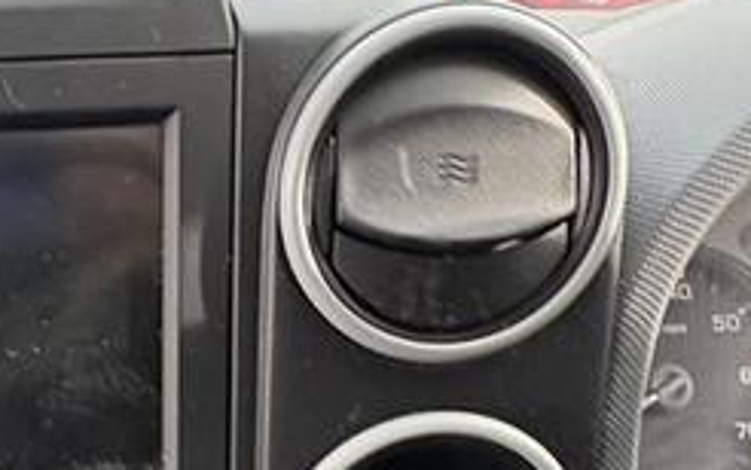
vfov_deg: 23.2
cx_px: 3
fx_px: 1106
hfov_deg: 34.2
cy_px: 446
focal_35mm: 54
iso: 125
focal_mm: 2.22
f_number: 2.2
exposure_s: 1/99
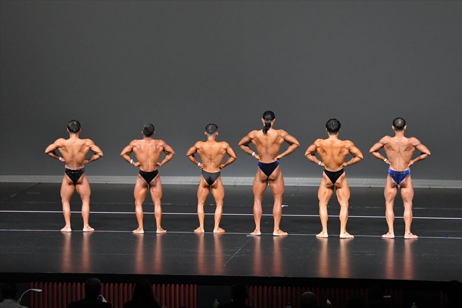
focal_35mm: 150
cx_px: 231
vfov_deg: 9.1
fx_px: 1924
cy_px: 154
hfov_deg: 13.7
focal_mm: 100
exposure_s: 1/400
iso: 5000
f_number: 5.6
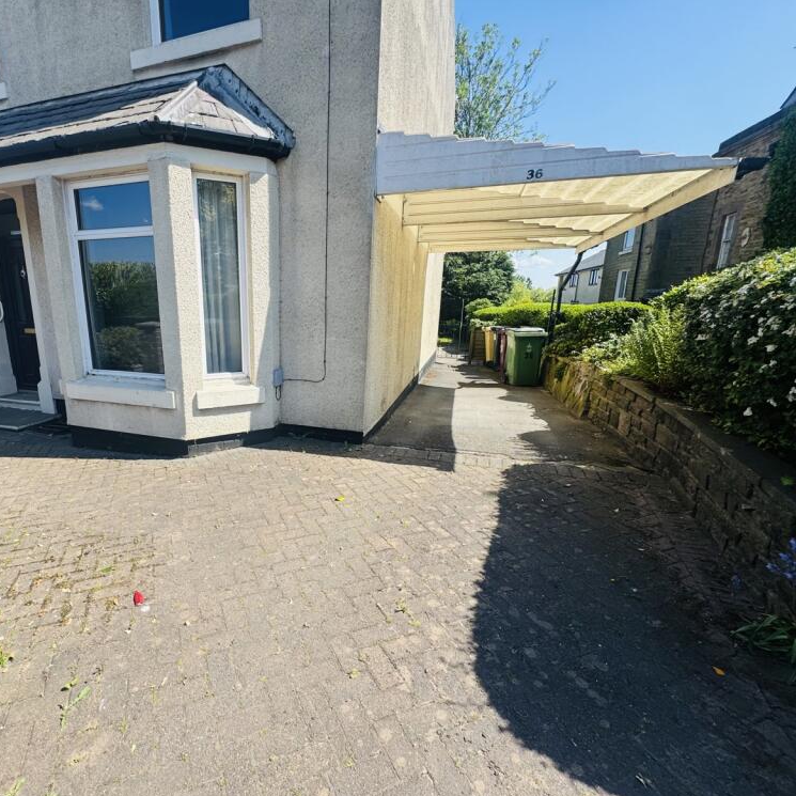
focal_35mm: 17
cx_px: 301
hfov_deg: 82.5
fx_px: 442
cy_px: 408
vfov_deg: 84.0
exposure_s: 1/1126
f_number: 2.2
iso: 50
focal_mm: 2.22
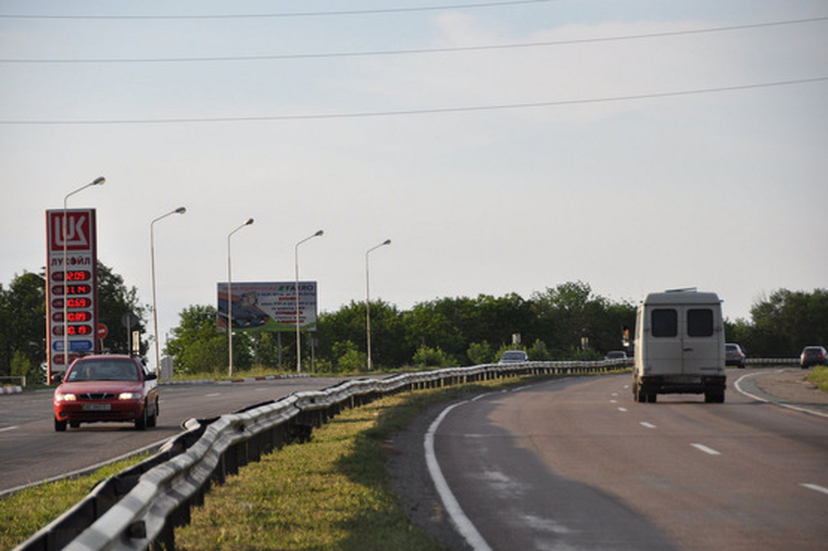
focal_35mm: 168
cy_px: 276
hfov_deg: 12.2
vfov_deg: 8.2
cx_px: 414
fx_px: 3860
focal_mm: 112
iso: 450
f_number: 5.3
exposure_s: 1/1000
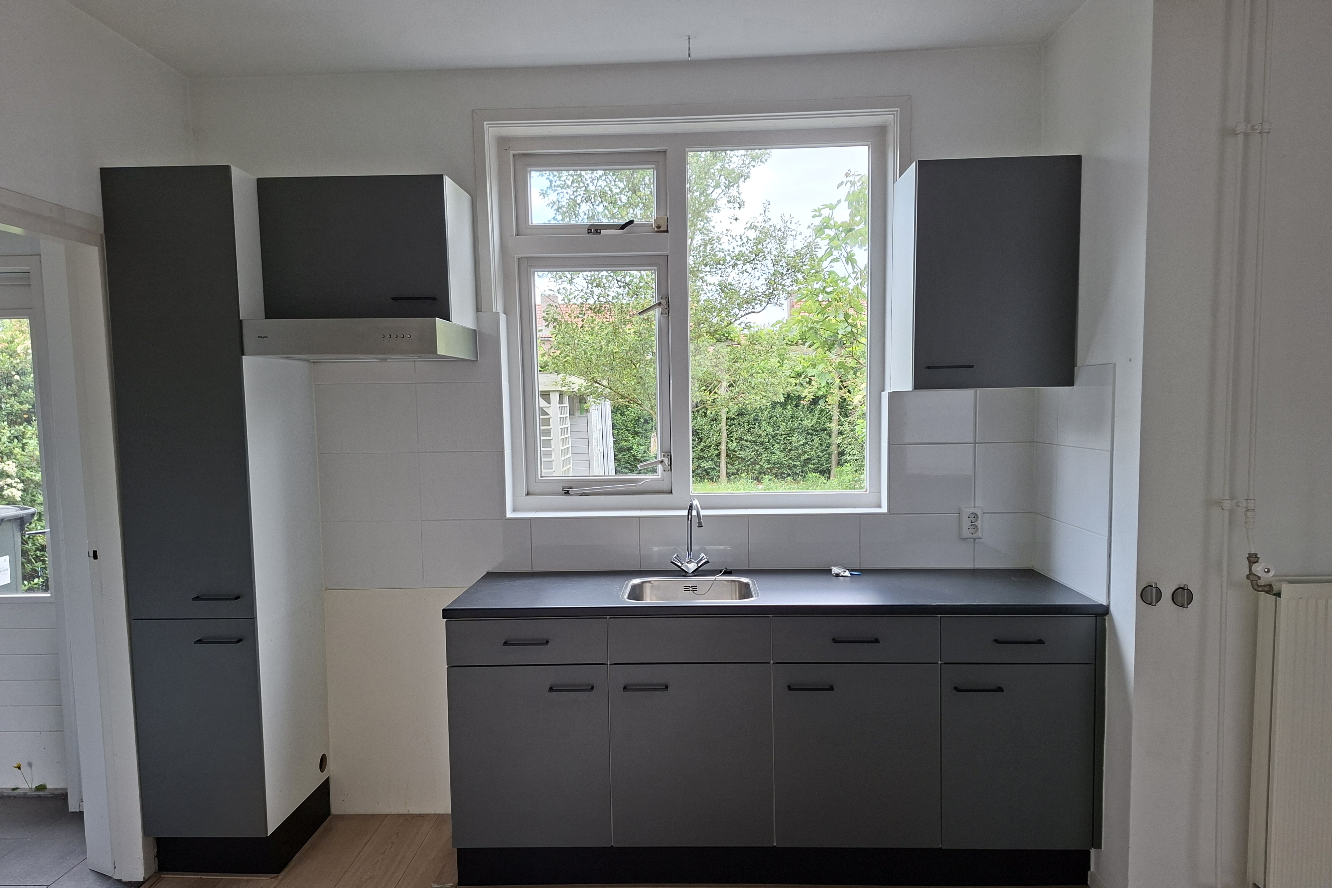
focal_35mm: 24
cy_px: 486
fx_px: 888
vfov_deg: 53.1
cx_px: 665
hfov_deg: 73.7
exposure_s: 1/100
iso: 50
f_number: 1.8
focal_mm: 5.54
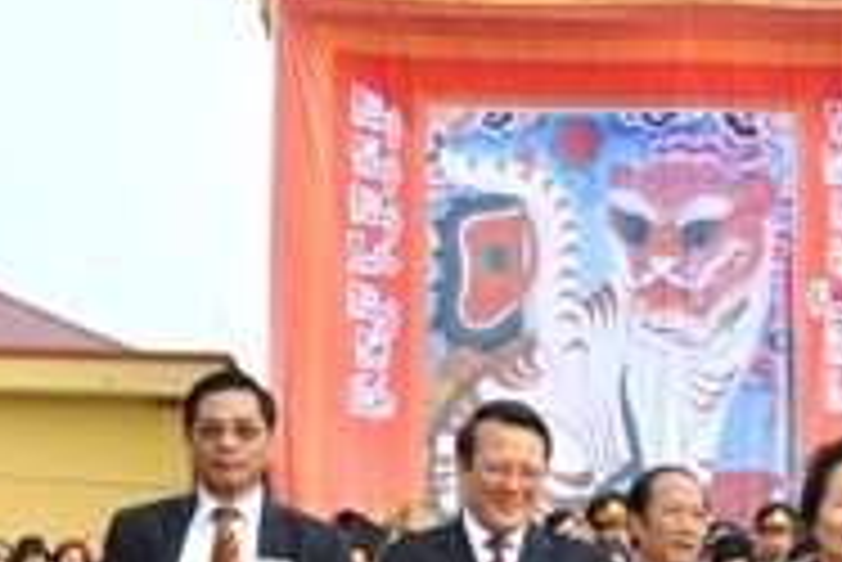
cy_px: 645
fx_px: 2809
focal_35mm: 120
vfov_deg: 11.3
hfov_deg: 16.7
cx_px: 815
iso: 500
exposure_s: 1/640
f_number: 8
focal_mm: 30
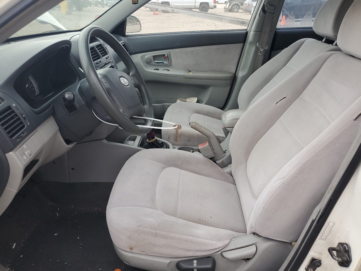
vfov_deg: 53.1
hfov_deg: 67.3
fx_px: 271
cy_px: 136
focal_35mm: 26
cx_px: 180
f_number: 1.5
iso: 50
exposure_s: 1/222
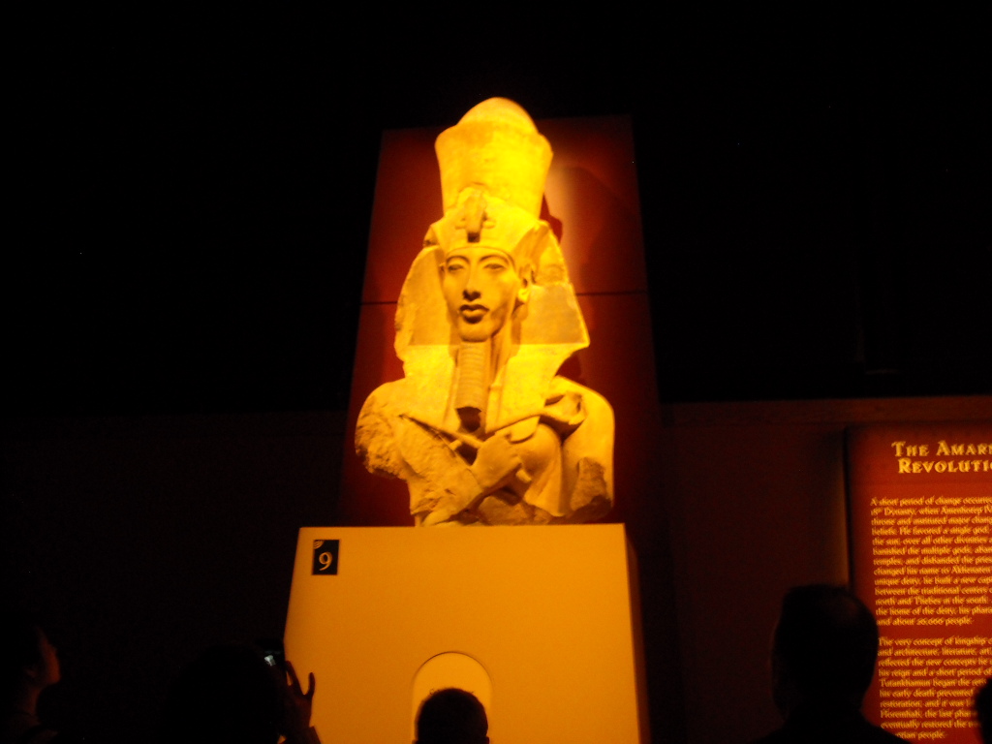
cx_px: 496
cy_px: 372
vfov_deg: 32.9
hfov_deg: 42.9
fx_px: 1261
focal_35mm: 44
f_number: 3.1
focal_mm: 7.1
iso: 295
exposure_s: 1/8
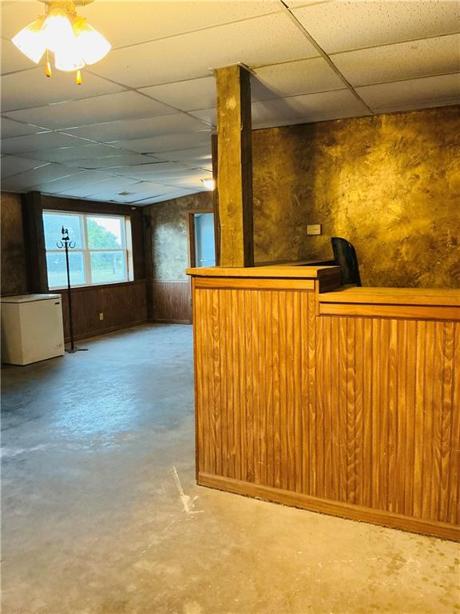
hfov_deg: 49.7
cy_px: 307
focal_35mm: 28
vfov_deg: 63.4
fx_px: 496
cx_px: 230
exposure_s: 1/60
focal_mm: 3
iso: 200
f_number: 1.8
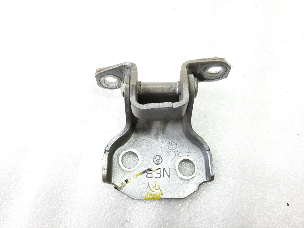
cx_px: 152
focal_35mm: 25
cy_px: 114
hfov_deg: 69.4
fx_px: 220
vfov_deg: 54.9
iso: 100
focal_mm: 4.6
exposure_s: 1/50
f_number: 2
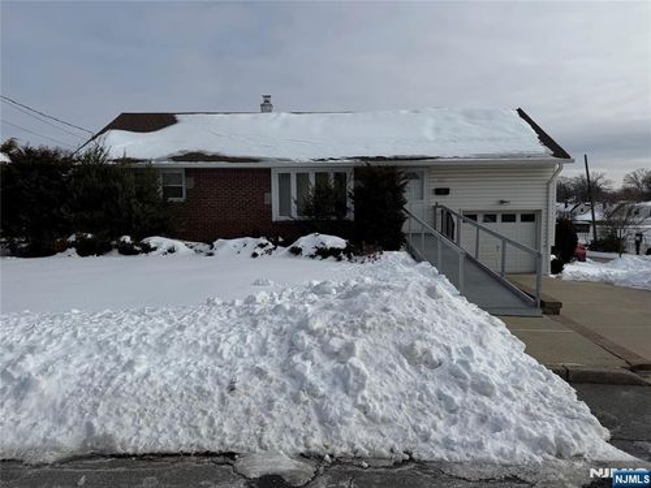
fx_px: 451
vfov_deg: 56.8
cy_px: 244
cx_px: 326
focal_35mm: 24
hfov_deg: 71.6
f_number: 1.78
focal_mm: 6.76
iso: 80
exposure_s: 1/10417
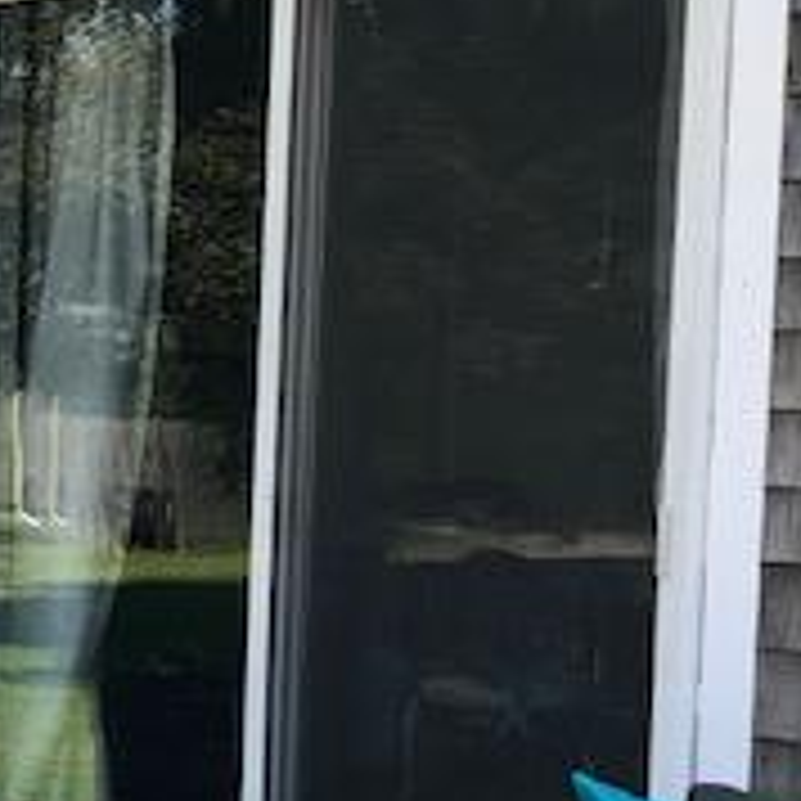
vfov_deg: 19.4
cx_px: 58
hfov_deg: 19.1
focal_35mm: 89
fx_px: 2330
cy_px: 540
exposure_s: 1/246
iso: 20
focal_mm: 4
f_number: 1.8
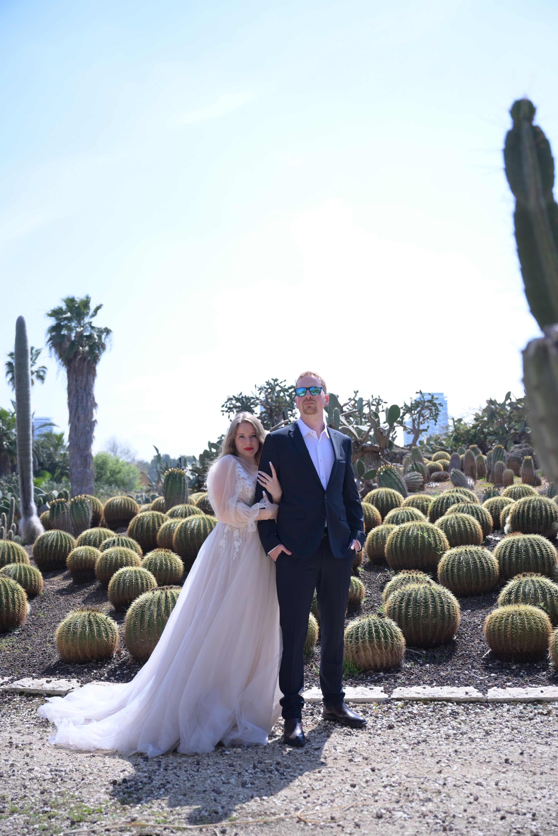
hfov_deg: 34.2
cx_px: 279
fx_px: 906
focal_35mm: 39
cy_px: 418
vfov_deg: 49.5
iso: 100
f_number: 3.2
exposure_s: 1/1000
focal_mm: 39
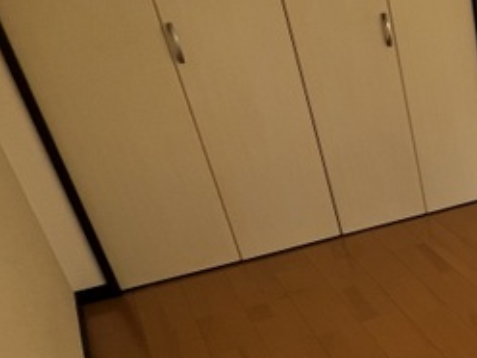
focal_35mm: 42
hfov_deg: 28.4
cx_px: 721
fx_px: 579
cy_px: 235
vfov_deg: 34.1
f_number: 1.8
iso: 32
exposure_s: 1/531
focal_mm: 1.57
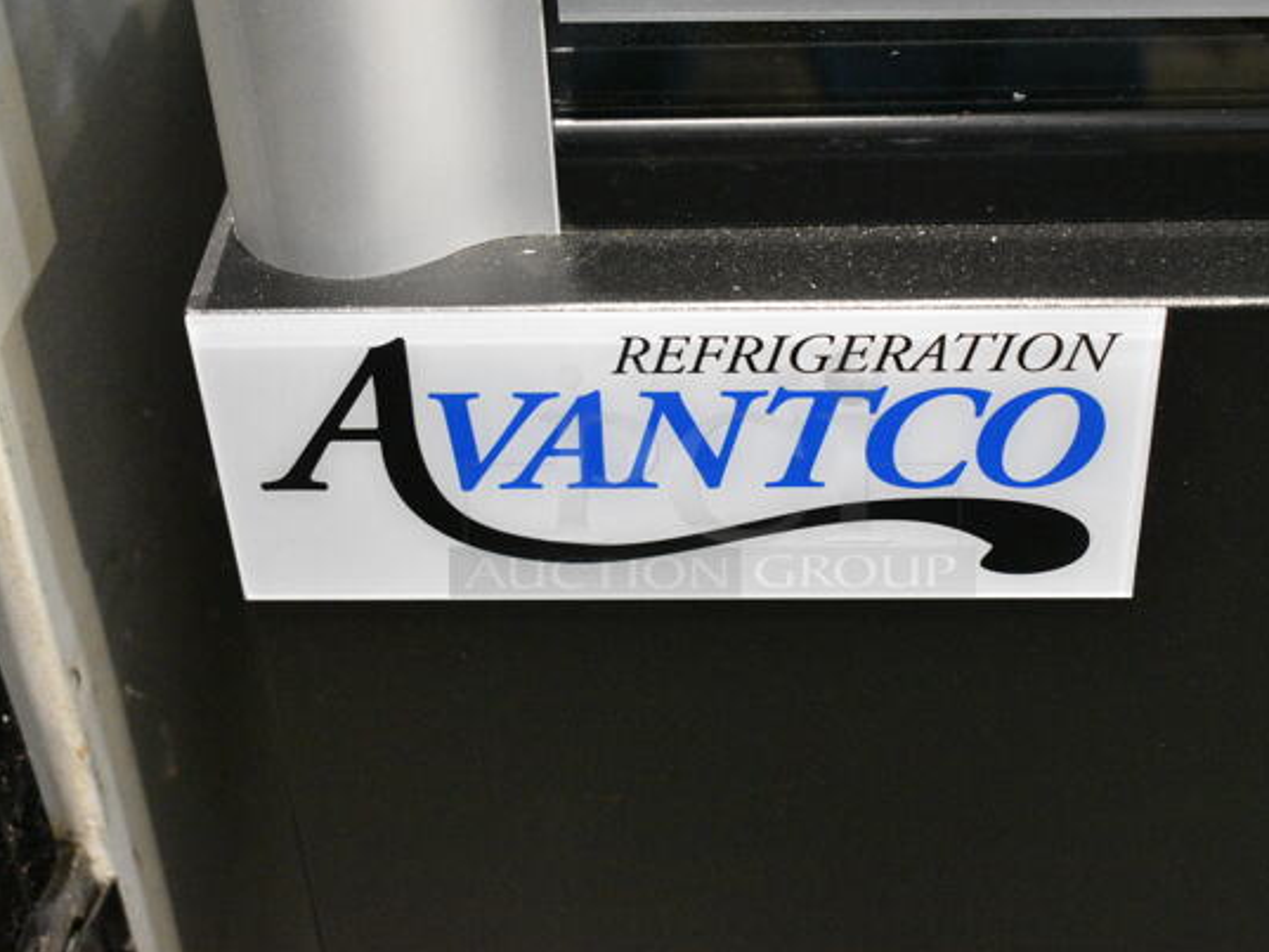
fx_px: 2163
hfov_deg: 32.7
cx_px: 714
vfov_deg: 24.8
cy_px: 472
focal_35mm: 59
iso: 6400
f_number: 5
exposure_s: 1/100
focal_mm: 36
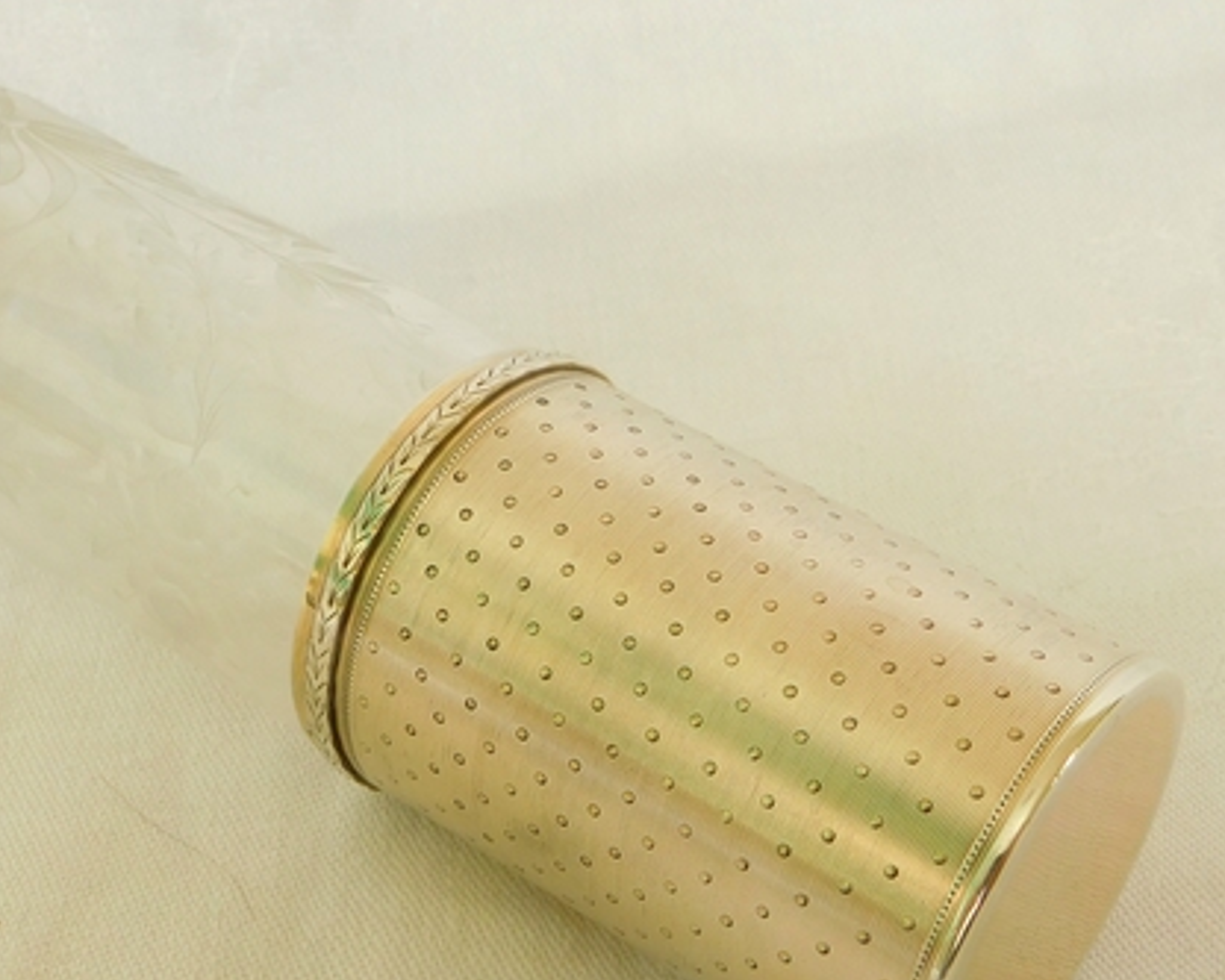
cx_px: 406
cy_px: 575
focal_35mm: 45
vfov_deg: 33.4
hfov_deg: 40.6
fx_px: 1632
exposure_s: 1/60
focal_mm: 5.7
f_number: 3.6
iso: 125
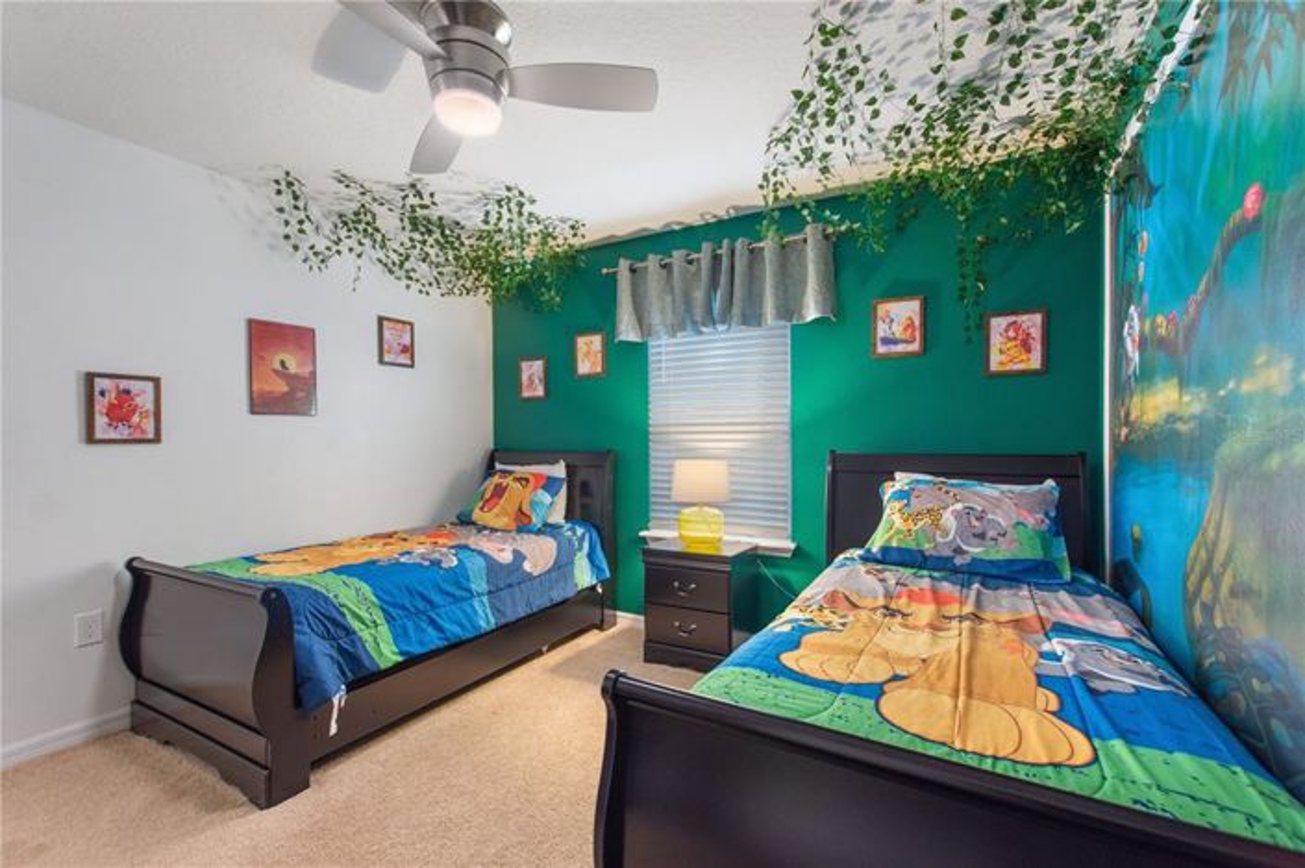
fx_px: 543
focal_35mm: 15
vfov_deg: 77.2
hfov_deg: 100.4
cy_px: 434
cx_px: 652
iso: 400
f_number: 4.5
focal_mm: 10
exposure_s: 1/1.25
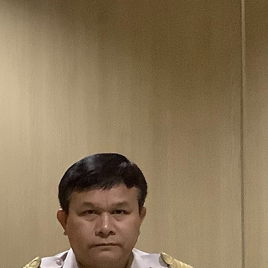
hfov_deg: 11.1
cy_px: 290
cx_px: -351
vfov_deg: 12.7
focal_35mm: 135
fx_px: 1182
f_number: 2.4
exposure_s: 1/50
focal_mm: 3.3
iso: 320
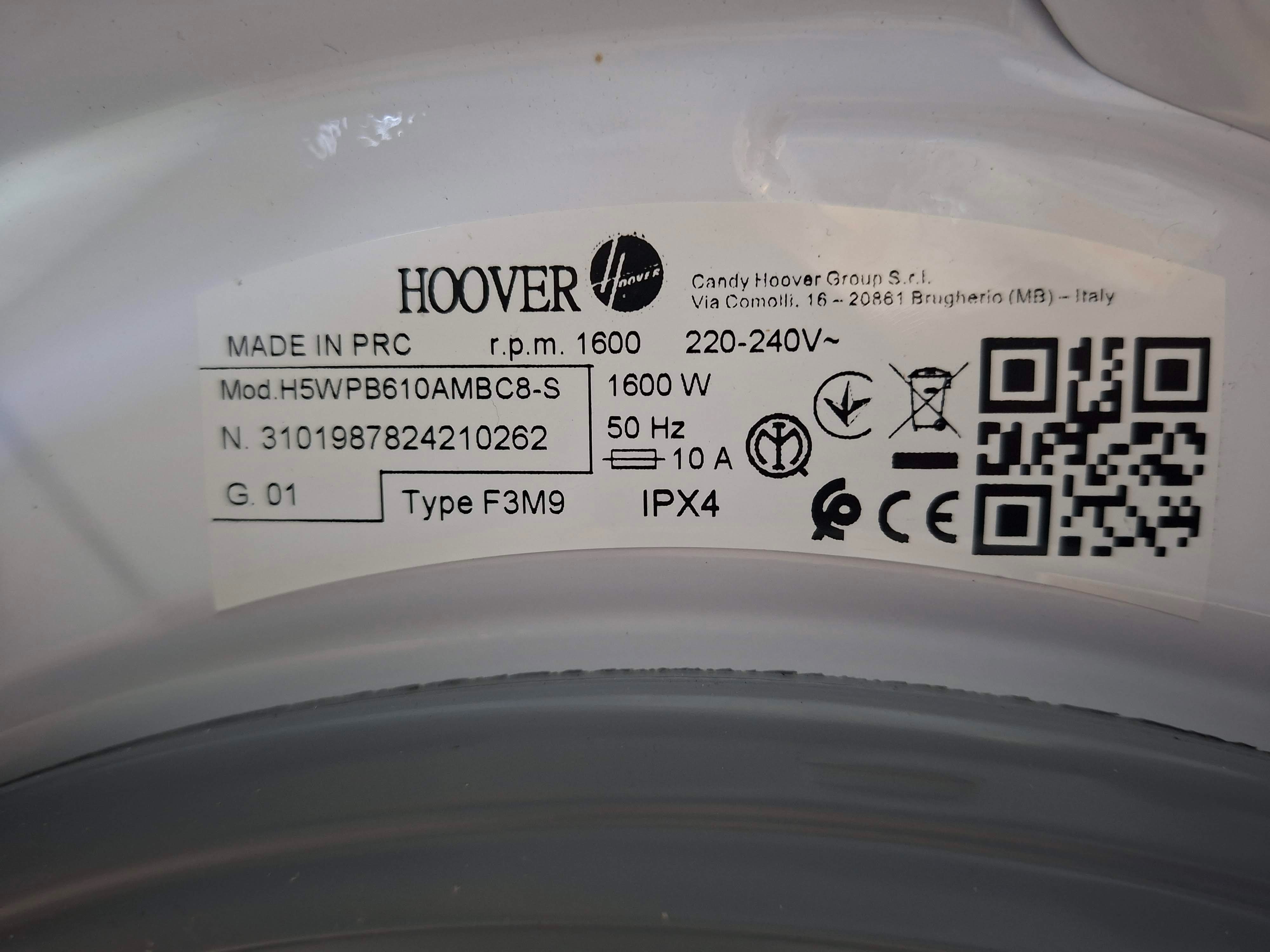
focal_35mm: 23
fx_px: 844
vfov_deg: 58.9
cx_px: 635
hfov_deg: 73.9
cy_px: 476
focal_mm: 5.54
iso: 500
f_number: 1.8
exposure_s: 1/25
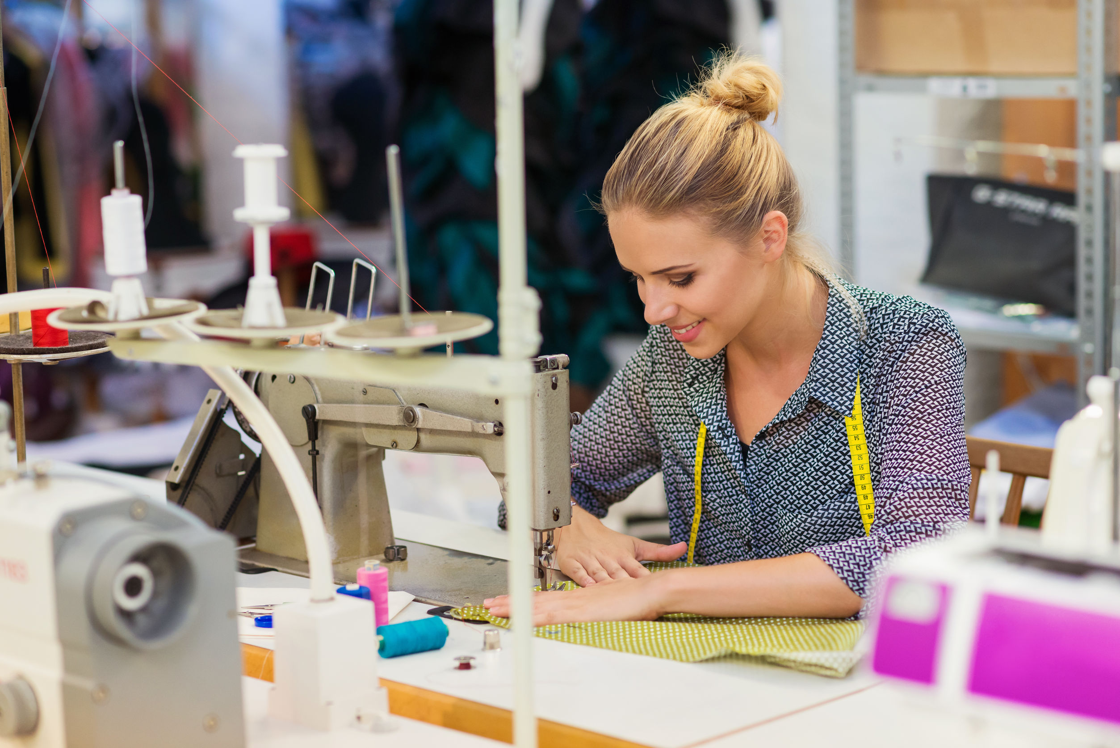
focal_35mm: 85
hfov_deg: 23.9
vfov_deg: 16.1
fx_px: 2645
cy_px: 374
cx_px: 560
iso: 1000
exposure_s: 1/200
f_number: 2.8
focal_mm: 85
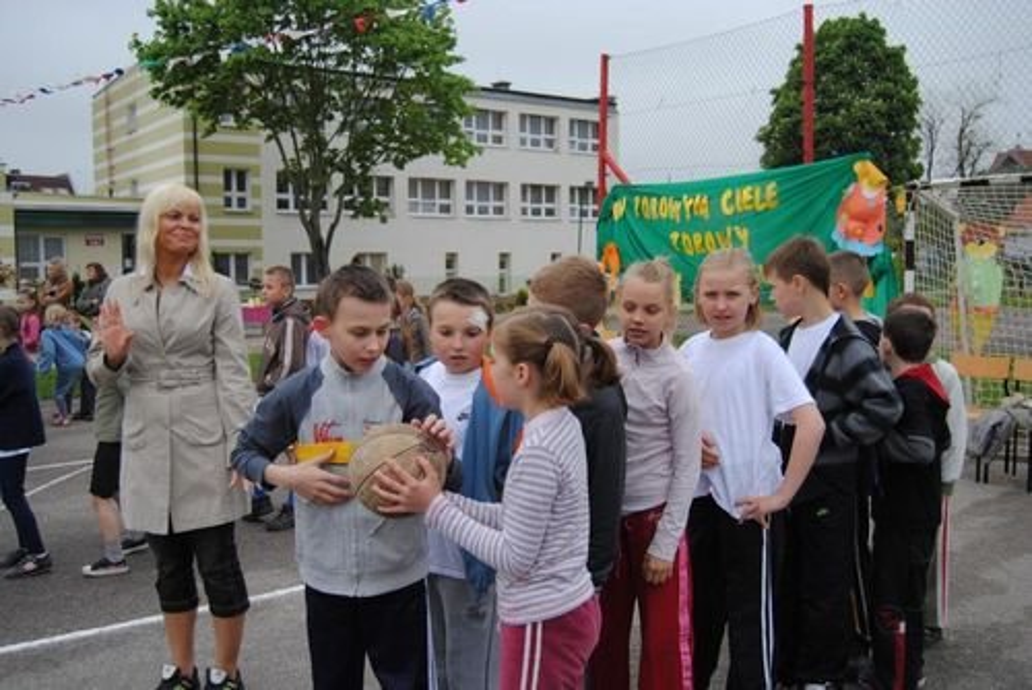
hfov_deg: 55.1
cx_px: 516
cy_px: 345
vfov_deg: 38.4
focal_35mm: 34
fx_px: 990
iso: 200
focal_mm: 23
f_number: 3.8
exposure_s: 1/800
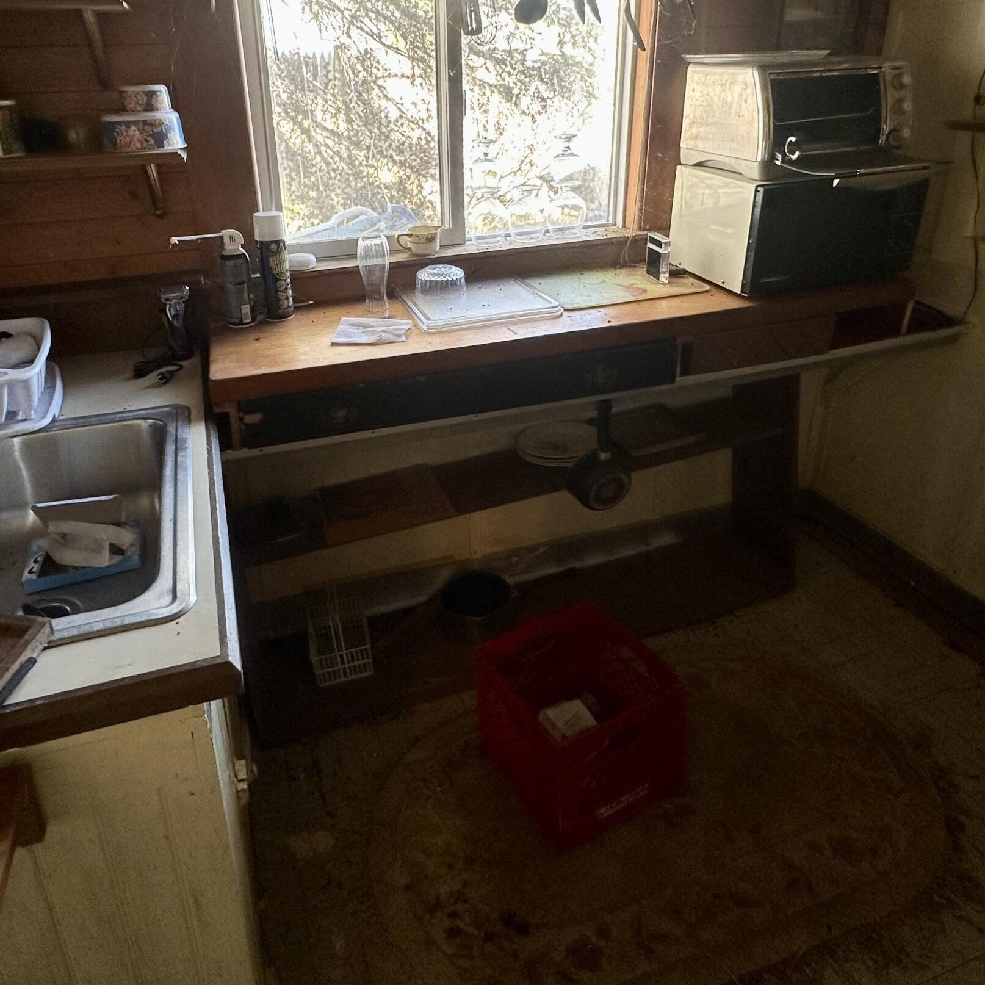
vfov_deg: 65.8
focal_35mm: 23
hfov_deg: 67.0
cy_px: 342
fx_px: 740
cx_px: 433
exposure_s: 1/60
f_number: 2.2
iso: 160
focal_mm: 2.22
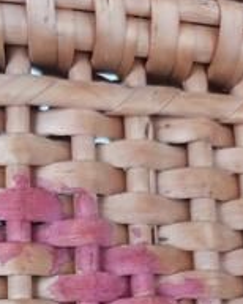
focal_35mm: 73
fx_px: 657
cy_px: 408
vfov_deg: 22.9
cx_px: -41
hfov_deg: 19.8
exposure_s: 1/60
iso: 64
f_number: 1.8
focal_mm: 5.23
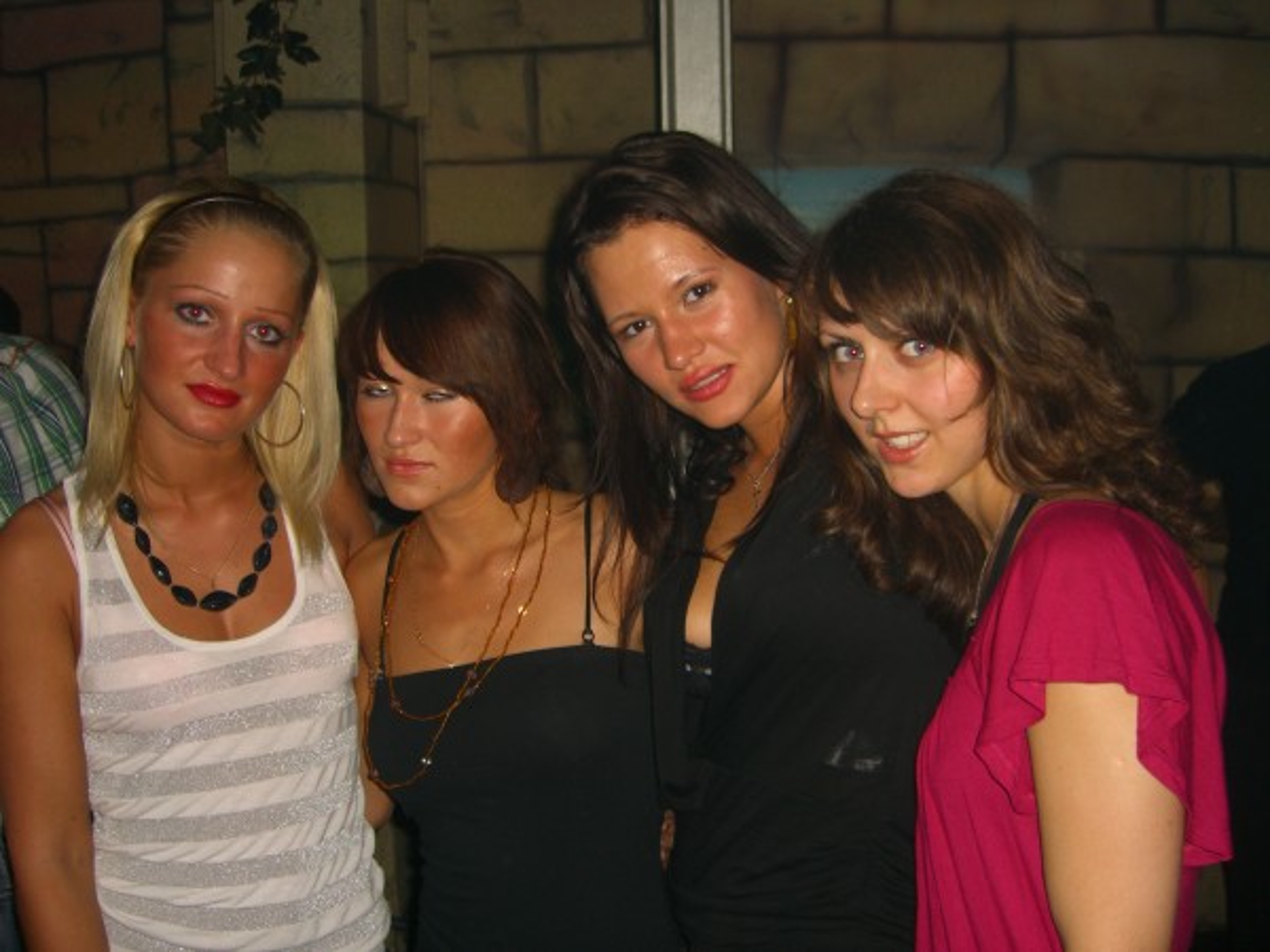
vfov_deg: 37.7
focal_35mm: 38
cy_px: 476
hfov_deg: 49.0
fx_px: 1394
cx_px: 635
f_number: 2.8
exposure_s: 1/60
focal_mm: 7.9
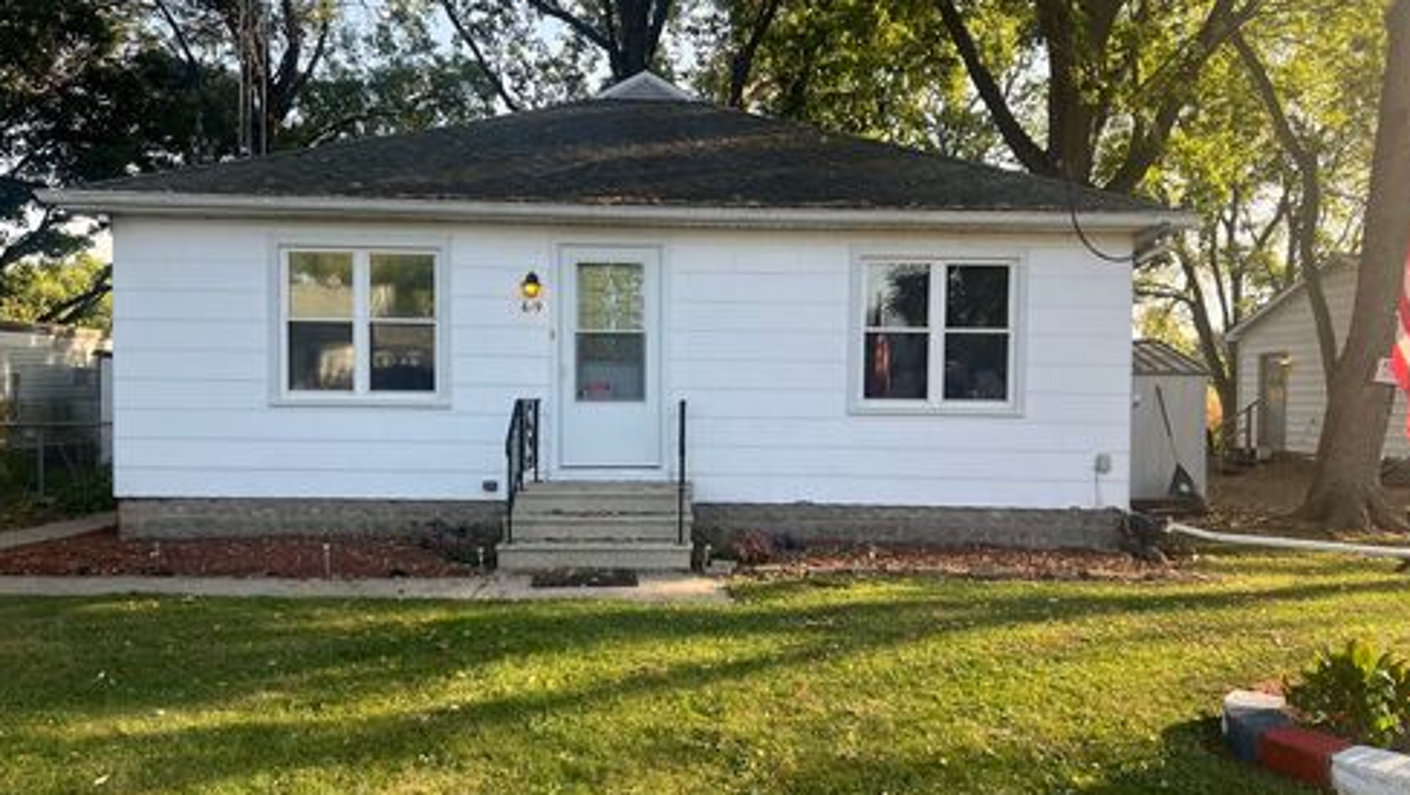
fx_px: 1085
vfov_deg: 40.2
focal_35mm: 29
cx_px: 696
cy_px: 424
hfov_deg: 66.0
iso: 50
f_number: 1.5
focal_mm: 5.7
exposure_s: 1/611
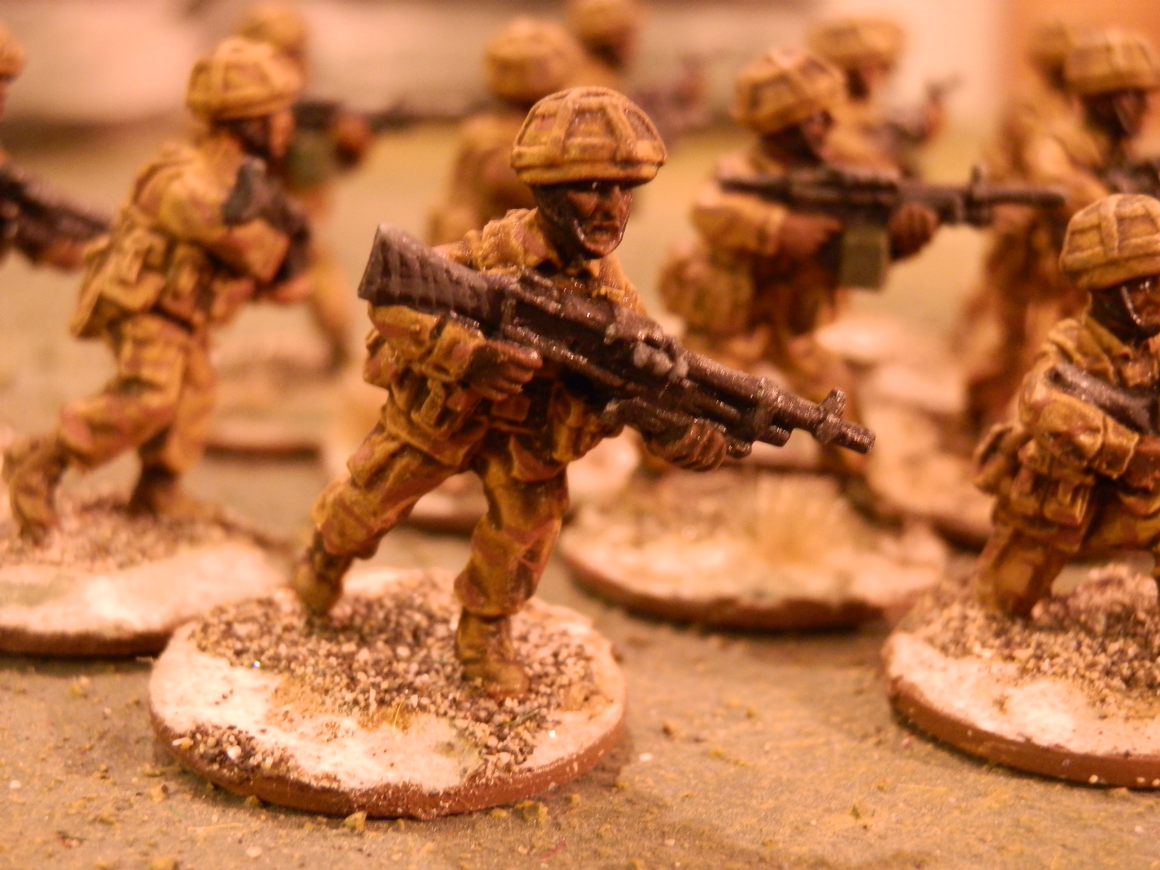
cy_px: 435
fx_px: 2044
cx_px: 580
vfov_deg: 24.0
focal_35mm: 61
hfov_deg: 31.7
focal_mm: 10.99
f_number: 3.7
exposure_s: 1/8
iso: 400
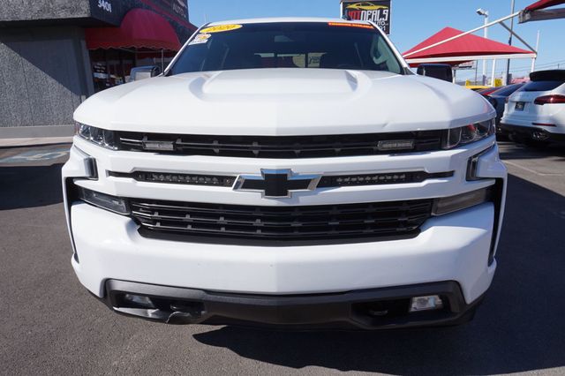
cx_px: 282
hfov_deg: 73.8
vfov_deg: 53.1
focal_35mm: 24
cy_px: 188
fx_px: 376
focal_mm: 16
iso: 100
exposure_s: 1/160
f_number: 11
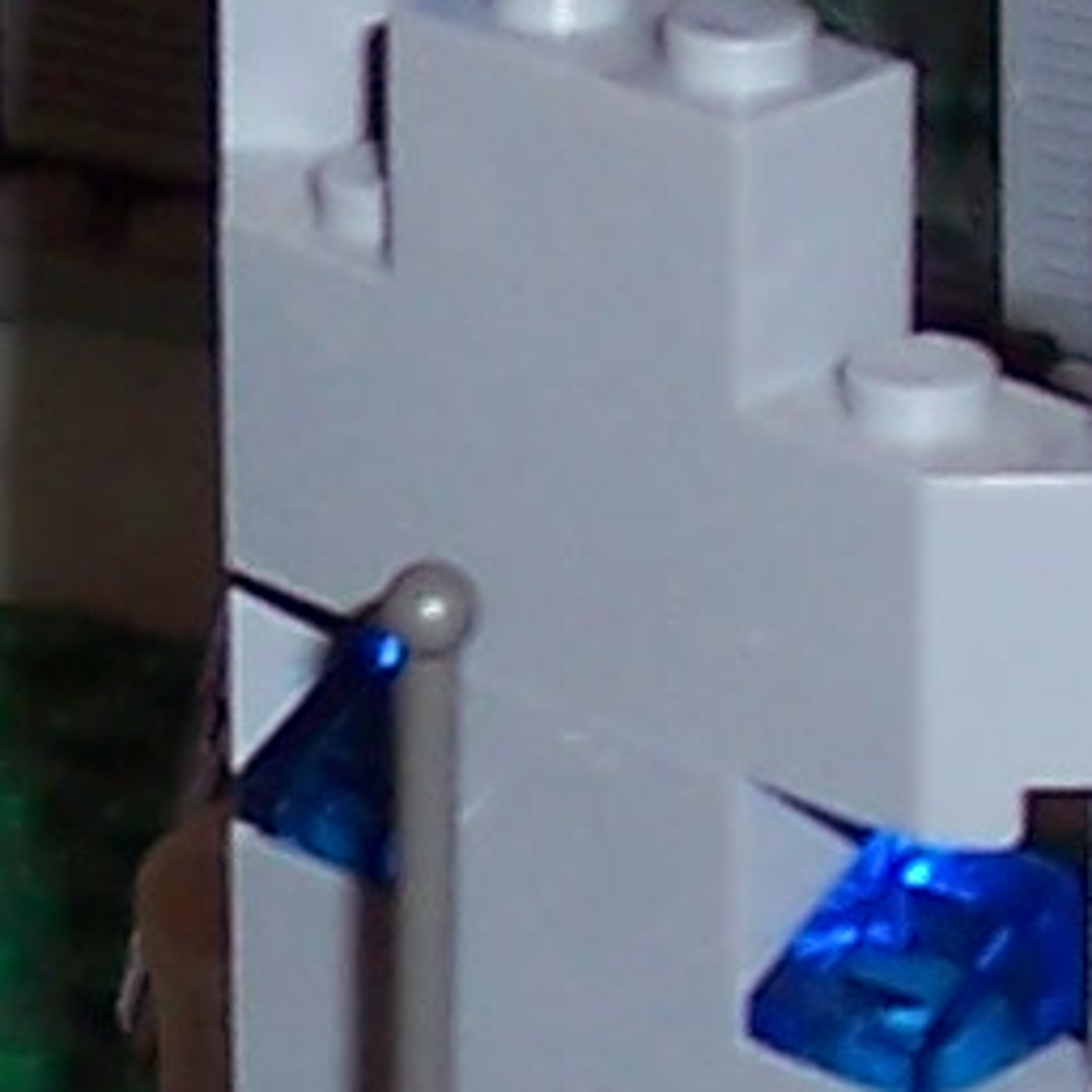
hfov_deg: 5.2
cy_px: 897
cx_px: -217
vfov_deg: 5.3
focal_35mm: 333
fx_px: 11885
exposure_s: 1/60
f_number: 3
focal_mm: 7
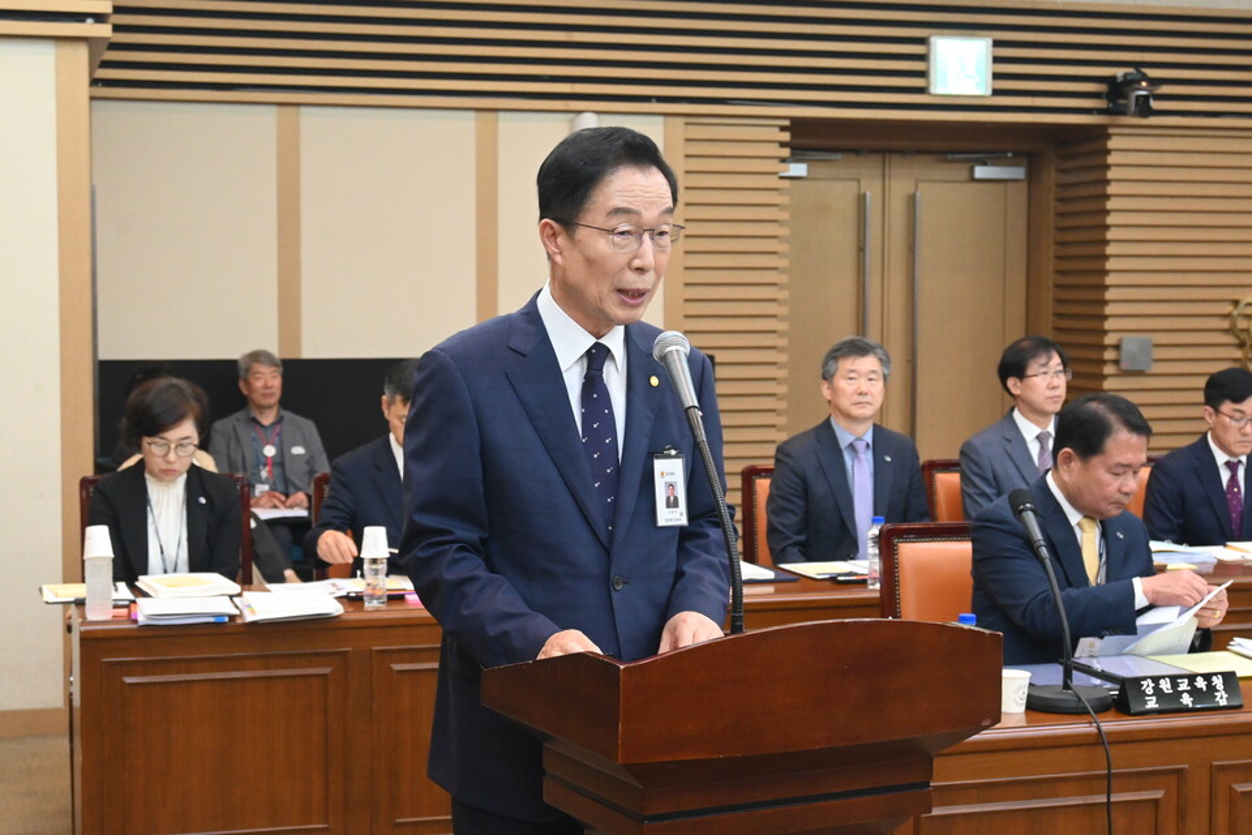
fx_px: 1982
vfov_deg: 23.8
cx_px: 626
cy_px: 418
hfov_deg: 35.1
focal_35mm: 57
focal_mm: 38
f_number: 5.6
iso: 3200
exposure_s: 1/80
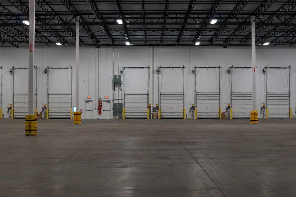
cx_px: 148
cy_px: 98
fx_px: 431
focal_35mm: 52
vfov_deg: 25.7
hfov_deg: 37.9
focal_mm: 35
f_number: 4
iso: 800
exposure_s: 1/60
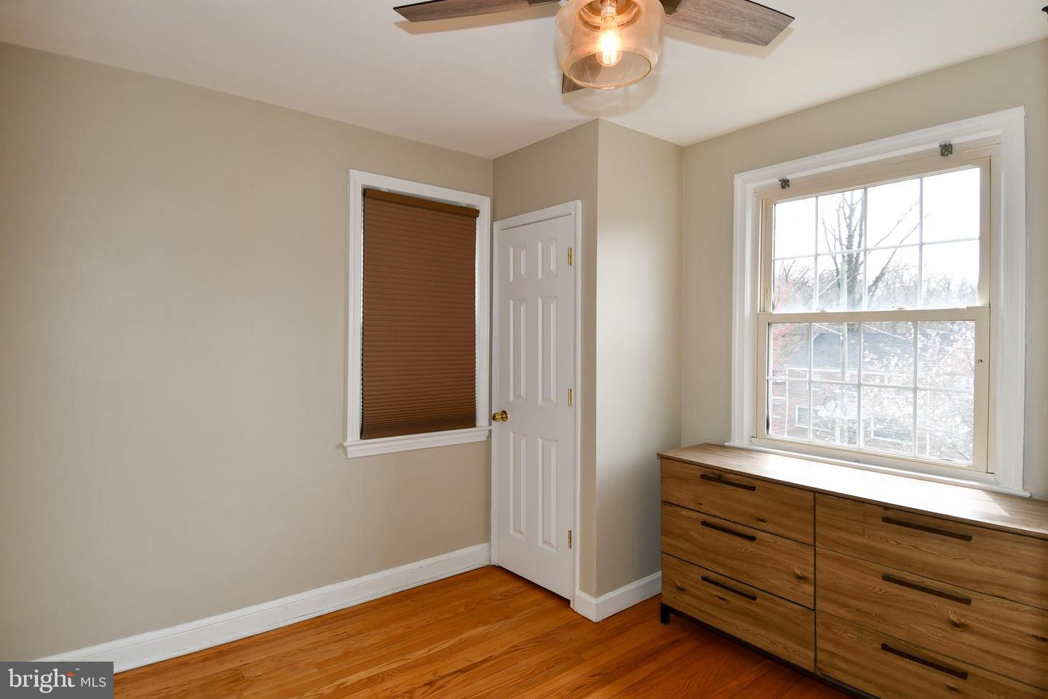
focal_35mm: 18
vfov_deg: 67.4
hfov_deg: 90.0
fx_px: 524
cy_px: 350
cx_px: 524
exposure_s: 1/125
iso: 200
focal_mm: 12
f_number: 5.6
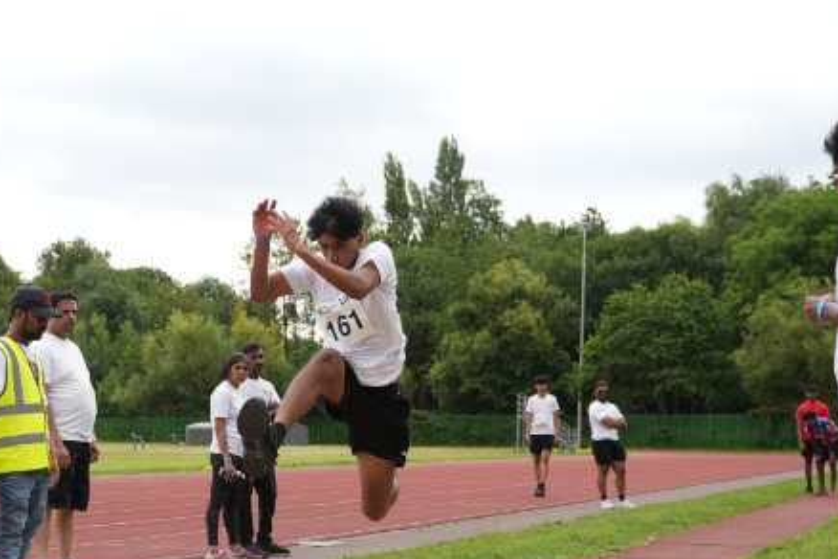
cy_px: 434
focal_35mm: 77
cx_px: 214
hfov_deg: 26.0
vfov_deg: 17.6
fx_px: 1792
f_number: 2.8
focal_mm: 33
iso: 250
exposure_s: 1/2000
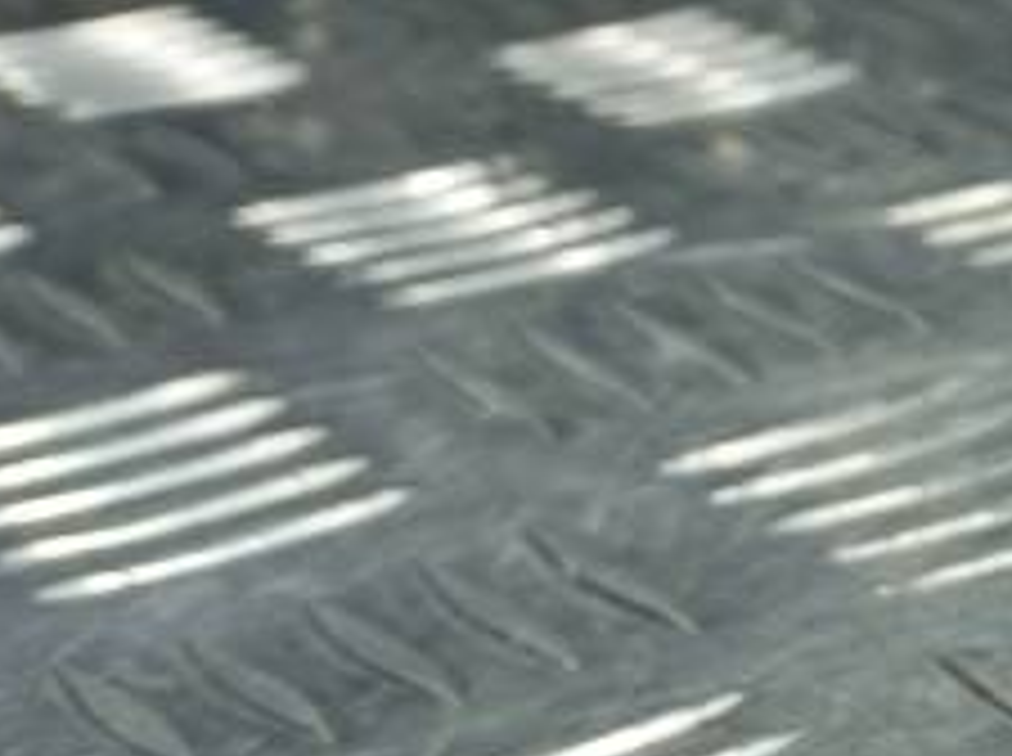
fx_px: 3327
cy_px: 562
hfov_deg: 14.8
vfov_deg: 12.9
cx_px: 1894
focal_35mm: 114
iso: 25
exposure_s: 1/50
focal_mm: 4.6
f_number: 1.8
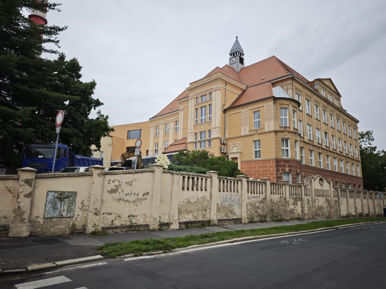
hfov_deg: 73.9
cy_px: 144
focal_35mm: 23
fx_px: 256
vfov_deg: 58.9
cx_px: 193
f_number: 1.62
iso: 50
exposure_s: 1/339
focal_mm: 6.55
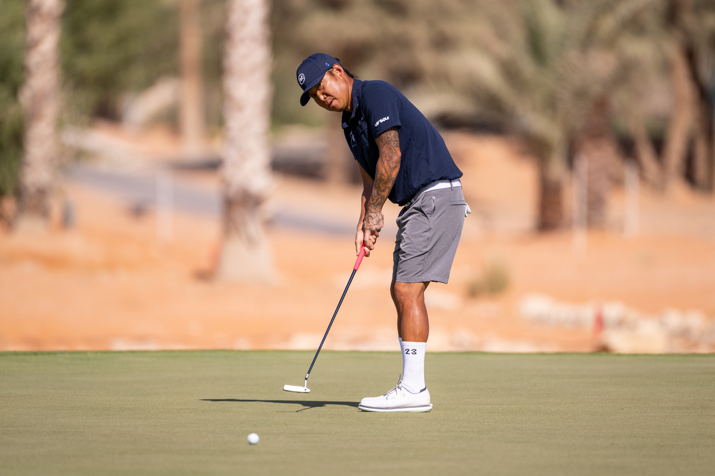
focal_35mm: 560
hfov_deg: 3.7
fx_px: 11121
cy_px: 238
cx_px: 358
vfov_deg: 2.5
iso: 320
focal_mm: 560
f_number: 4
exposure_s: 1/4000
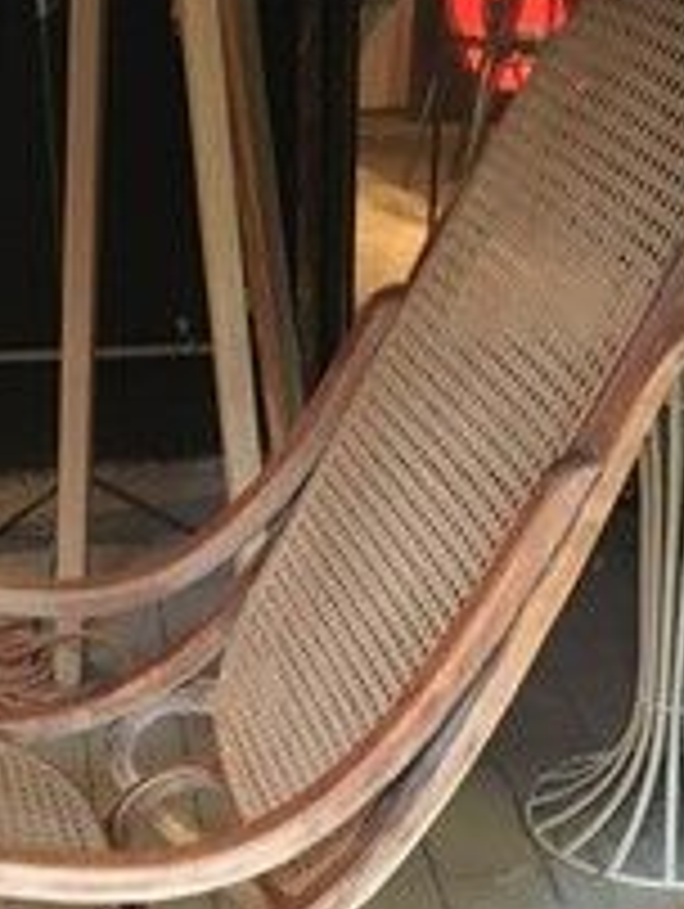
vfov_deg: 22.3
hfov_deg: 17.0
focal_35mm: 86
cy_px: 774
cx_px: 99
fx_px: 2261
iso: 400
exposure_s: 1/17
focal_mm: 4.15
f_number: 2.2
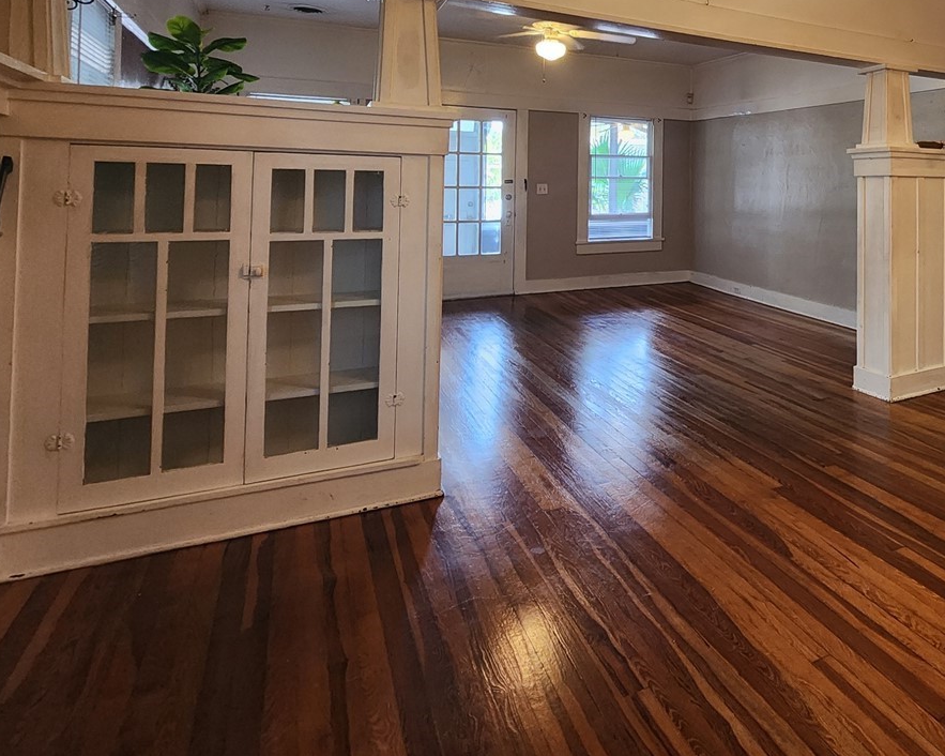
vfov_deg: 57.0
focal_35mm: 23
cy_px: 166
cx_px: 775
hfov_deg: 65.1
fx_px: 643
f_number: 2.2
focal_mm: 2.2
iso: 320
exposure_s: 1/40
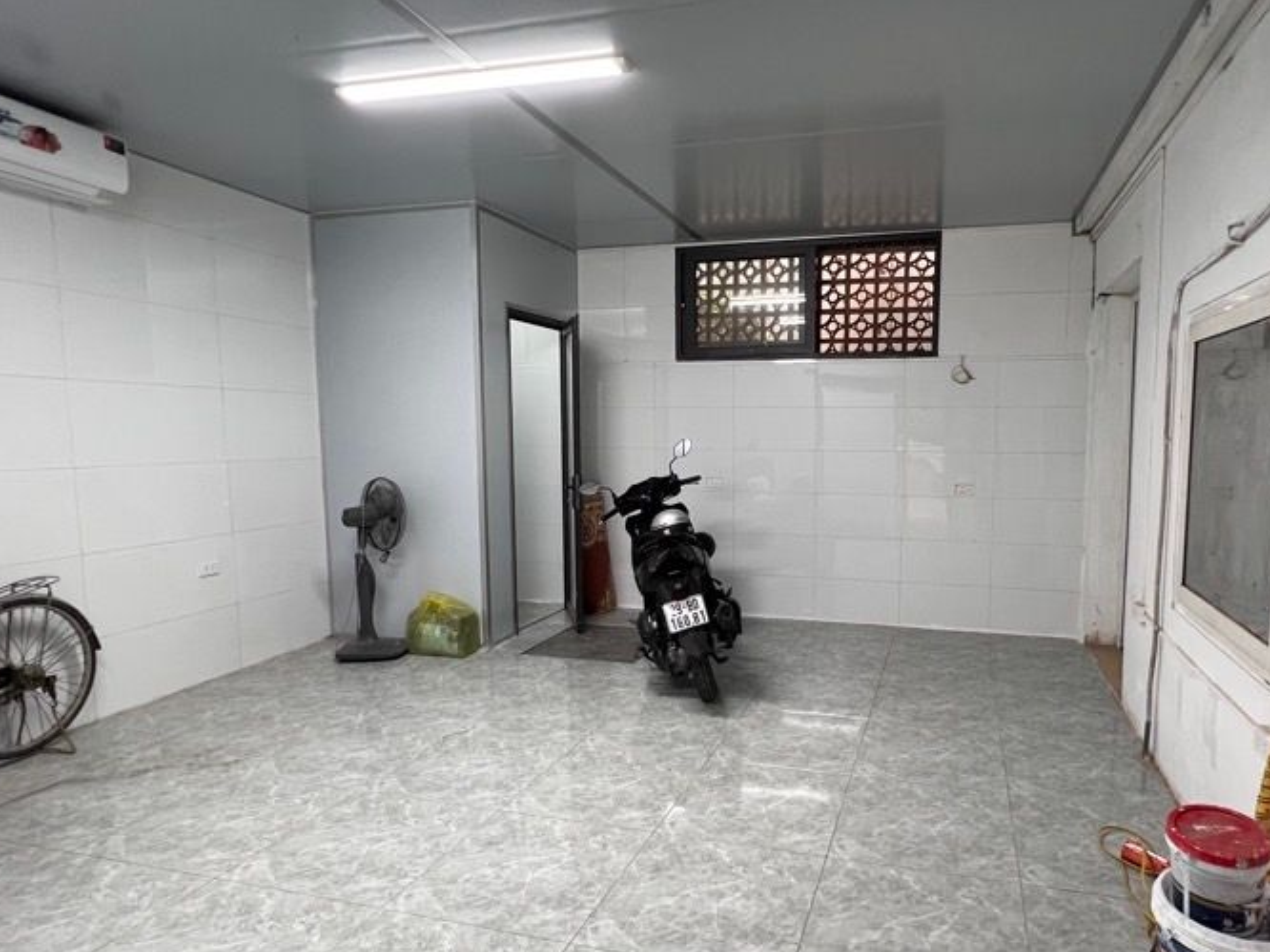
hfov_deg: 80.8
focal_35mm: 20
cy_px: 515
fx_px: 734
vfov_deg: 65.8
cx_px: 763
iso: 160
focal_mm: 1.57
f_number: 1.8
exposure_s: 1/100
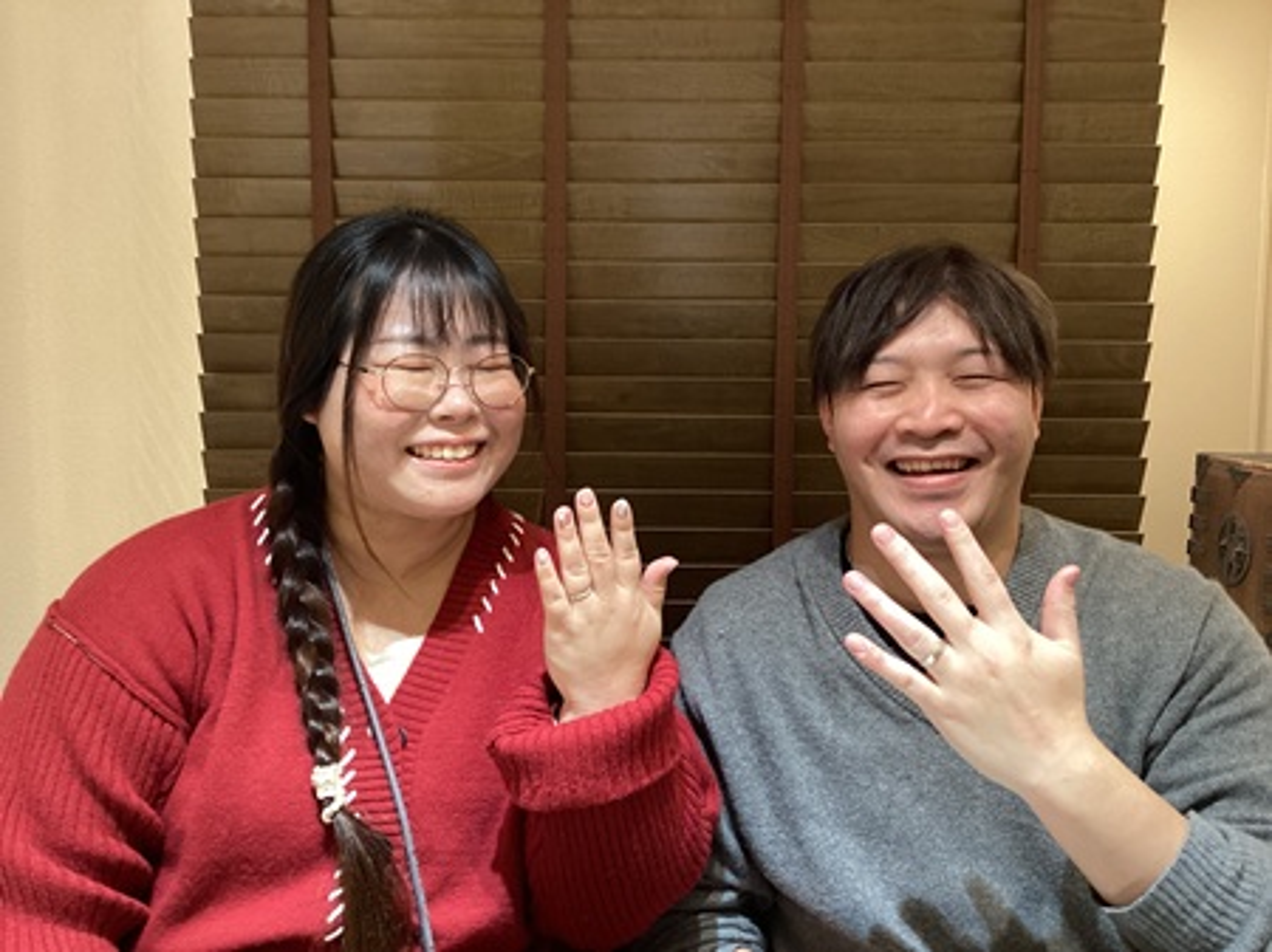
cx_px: 636
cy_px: 476
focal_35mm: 31
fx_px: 1139
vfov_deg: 45.4
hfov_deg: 58.4
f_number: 2.4
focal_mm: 3.3
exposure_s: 1/60
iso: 200
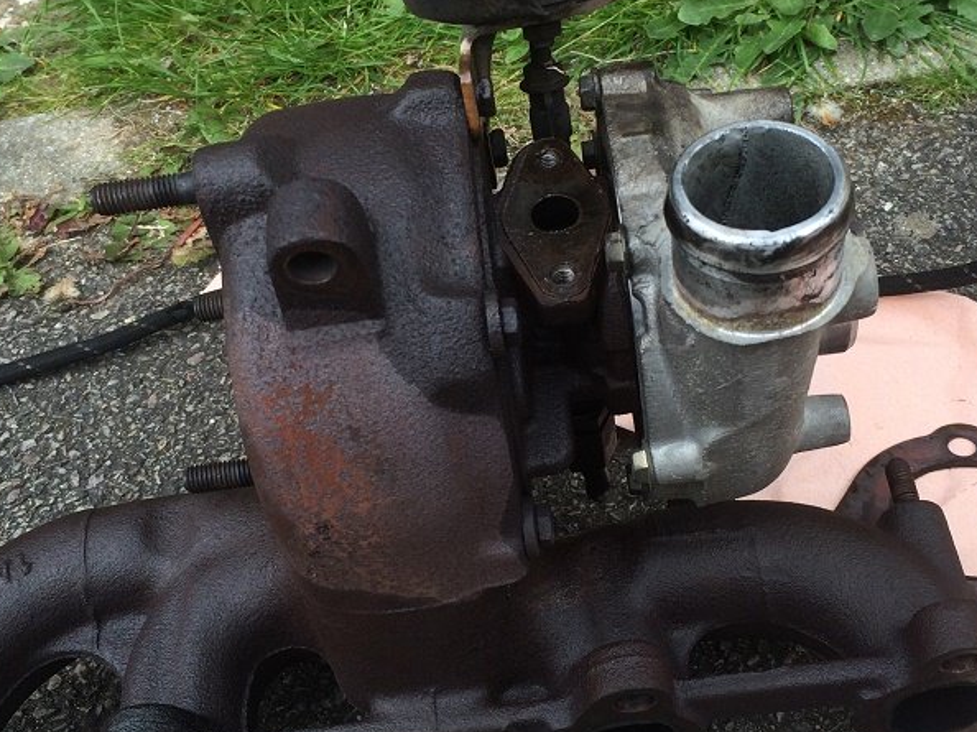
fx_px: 1411
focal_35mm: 50
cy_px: 357
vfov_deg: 29.1
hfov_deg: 38.2
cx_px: 502
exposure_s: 1/334
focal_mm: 4.15
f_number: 2.2
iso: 32
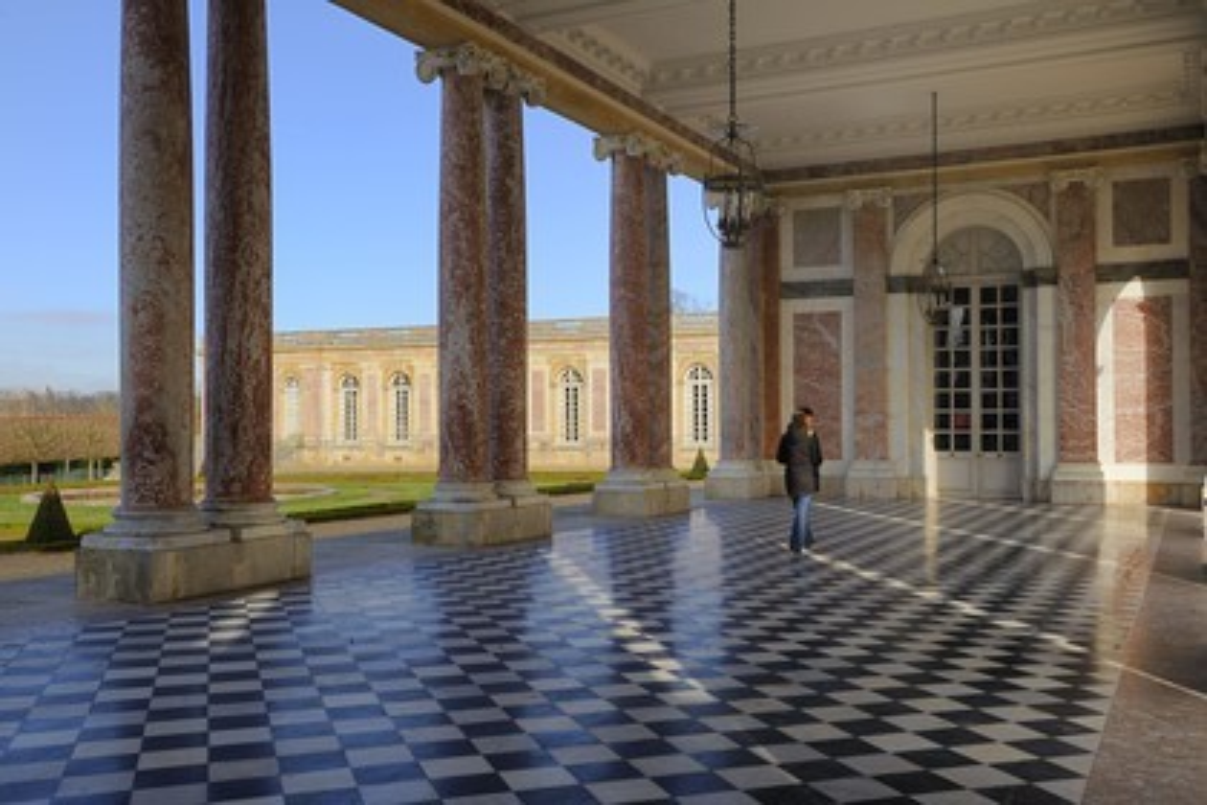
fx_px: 1173
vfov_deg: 37.9
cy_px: 402
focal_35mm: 35
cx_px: 604
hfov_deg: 54.4
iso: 200
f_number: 14
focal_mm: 35
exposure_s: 1/160
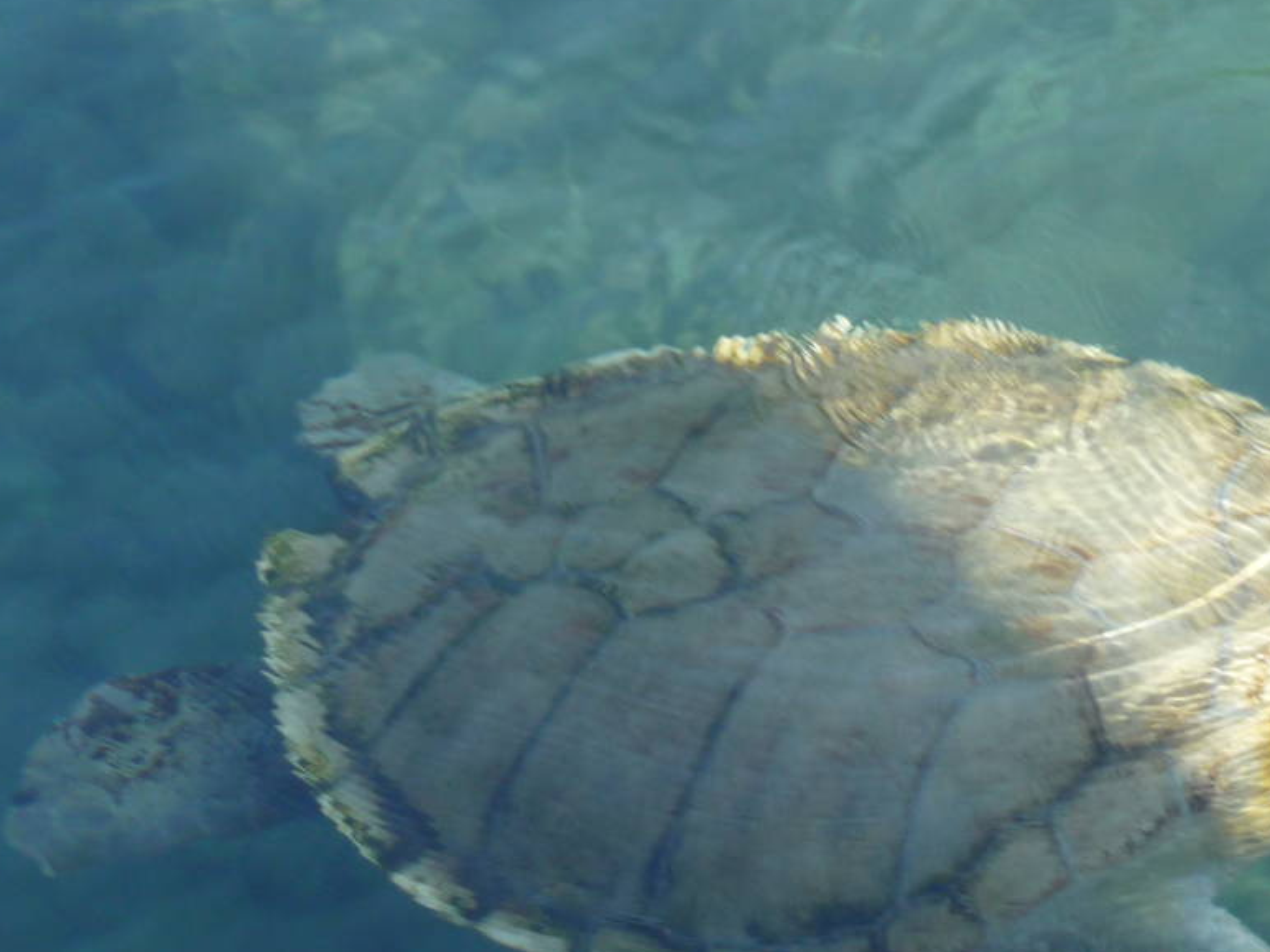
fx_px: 7301
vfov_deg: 7.5
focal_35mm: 199
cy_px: 699
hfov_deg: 9.9
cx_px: 1079
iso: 100
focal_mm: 16.3
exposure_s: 1/125
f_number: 4.7
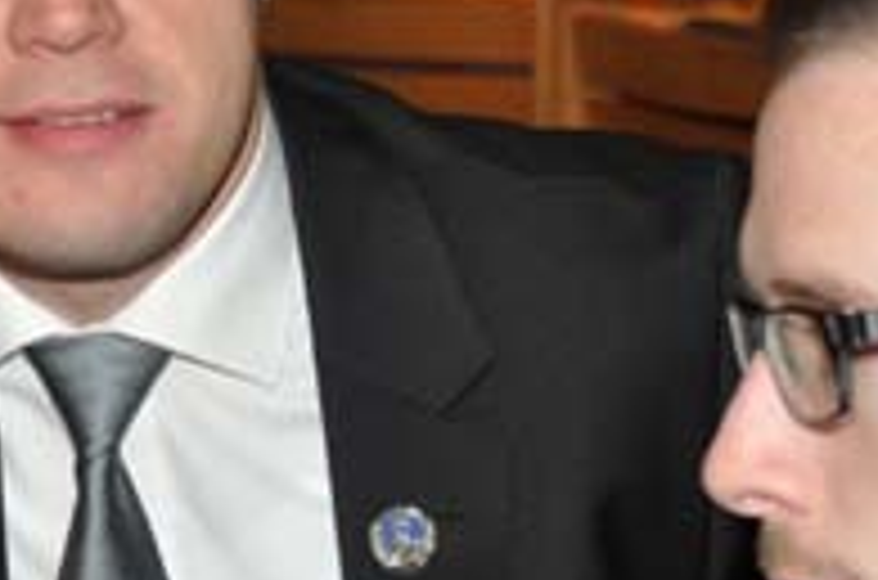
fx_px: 6593
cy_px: 465
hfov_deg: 7.6
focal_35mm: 271
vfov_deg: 5.0
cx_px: 104
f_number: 4.5
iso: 800
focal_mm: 44
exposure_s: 1/60
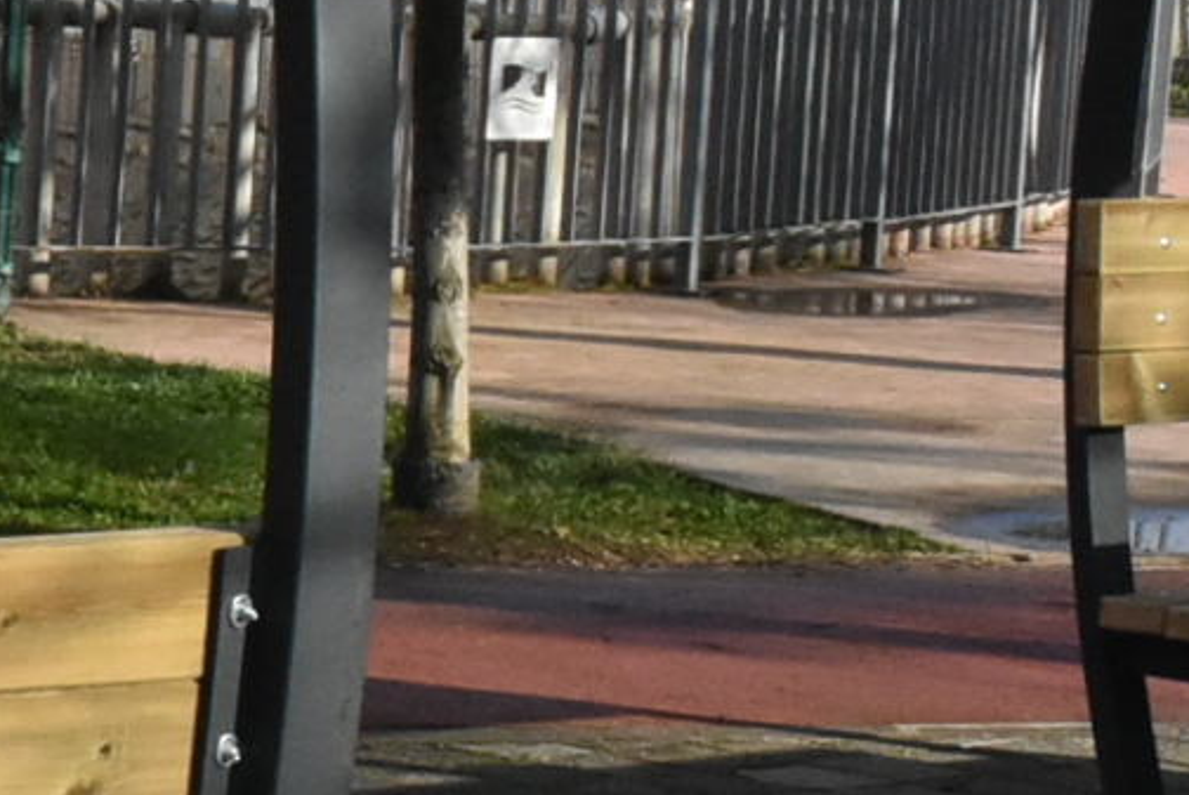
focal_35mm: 196
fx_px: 6479
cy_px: 571
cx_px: -1293
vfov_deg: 7.0
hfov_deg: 9.7
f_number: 16
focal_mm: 22
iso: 2000
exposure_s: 1/1000
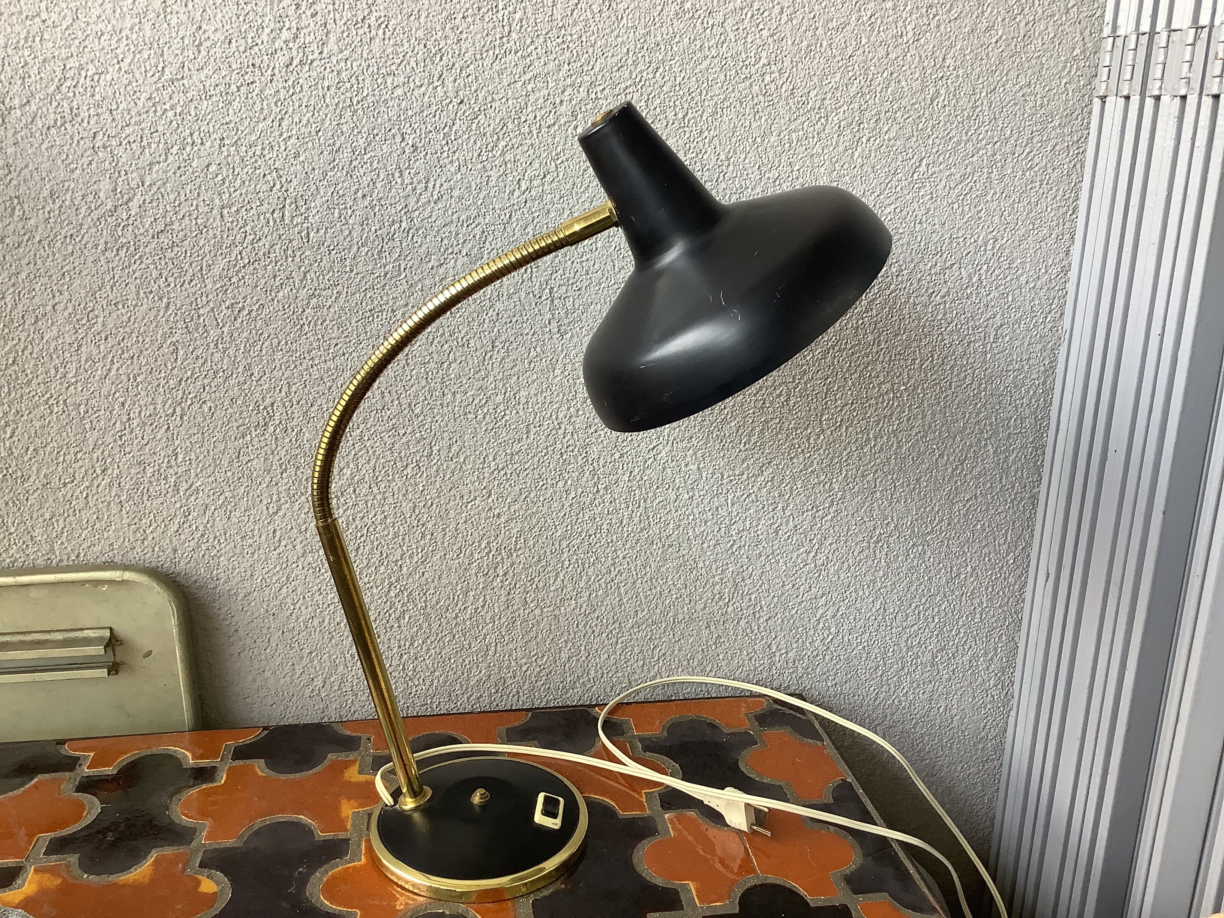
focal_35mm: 31
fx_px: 1096
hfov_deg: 58.4
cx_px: 612
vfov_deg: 45.4
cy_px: 459
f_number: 2.4
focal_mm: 3.3
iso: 64
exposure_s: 1/60
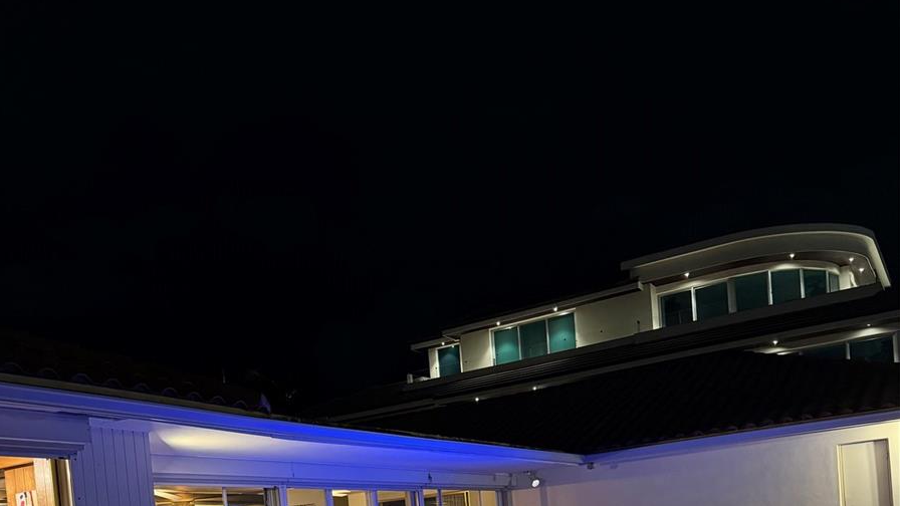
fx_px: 835
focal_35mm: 35
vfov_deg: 29.9
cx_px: 449
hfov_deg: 56.6
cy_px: 573
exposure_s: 1/30
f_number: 1.78
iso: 800
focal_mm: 6.76
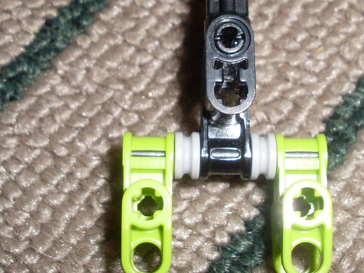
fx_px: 810
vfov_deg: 19.0
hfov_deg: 25.3
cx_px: 203
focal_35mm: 77
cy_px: 74
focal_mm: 6.3
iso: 100
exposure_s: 1/45
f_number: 7.7
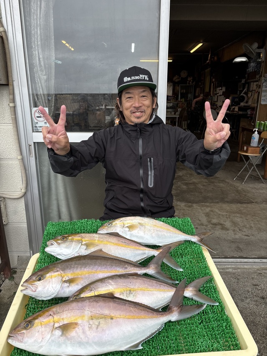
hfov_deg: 53.0
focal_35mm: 26
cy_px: 178
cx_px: 134
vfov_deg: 67.3
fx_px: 268
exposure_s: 1/416
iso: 50
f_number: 1.6
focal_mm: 5.96
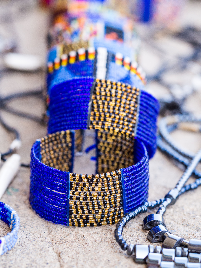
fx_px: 929
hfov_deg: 12.3
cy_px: 134
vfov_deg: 16.4
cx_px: 100
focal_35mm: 120
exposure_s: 1/250
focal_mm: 60
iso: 400
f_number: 3.2
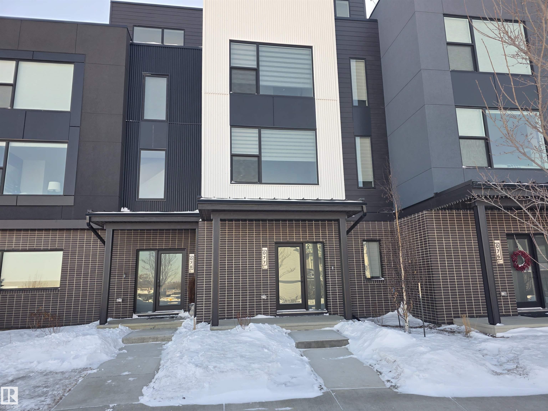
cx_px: 274
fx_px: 364
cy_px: 206
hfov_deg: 73.9
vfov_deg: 58.9
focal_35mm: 23
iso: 25
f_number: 1.7
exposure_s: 1/359
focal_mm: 6.3
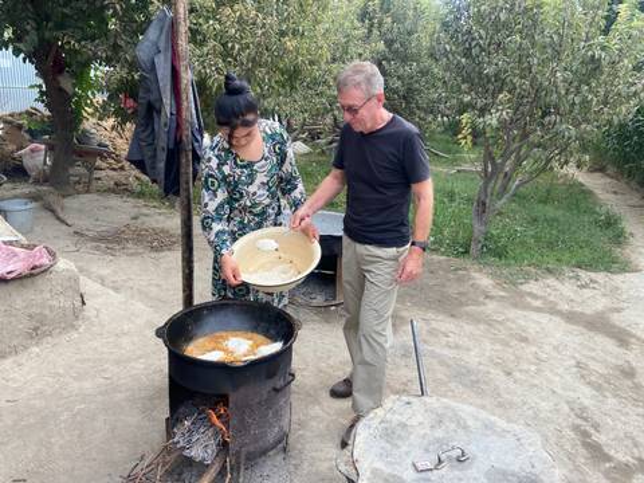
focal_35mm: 26
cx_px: 322
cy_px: 242
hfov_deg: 67.3
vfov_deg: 53.1
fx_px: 484
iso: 32
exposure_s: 1/600
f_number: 1.8
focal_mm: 4.25
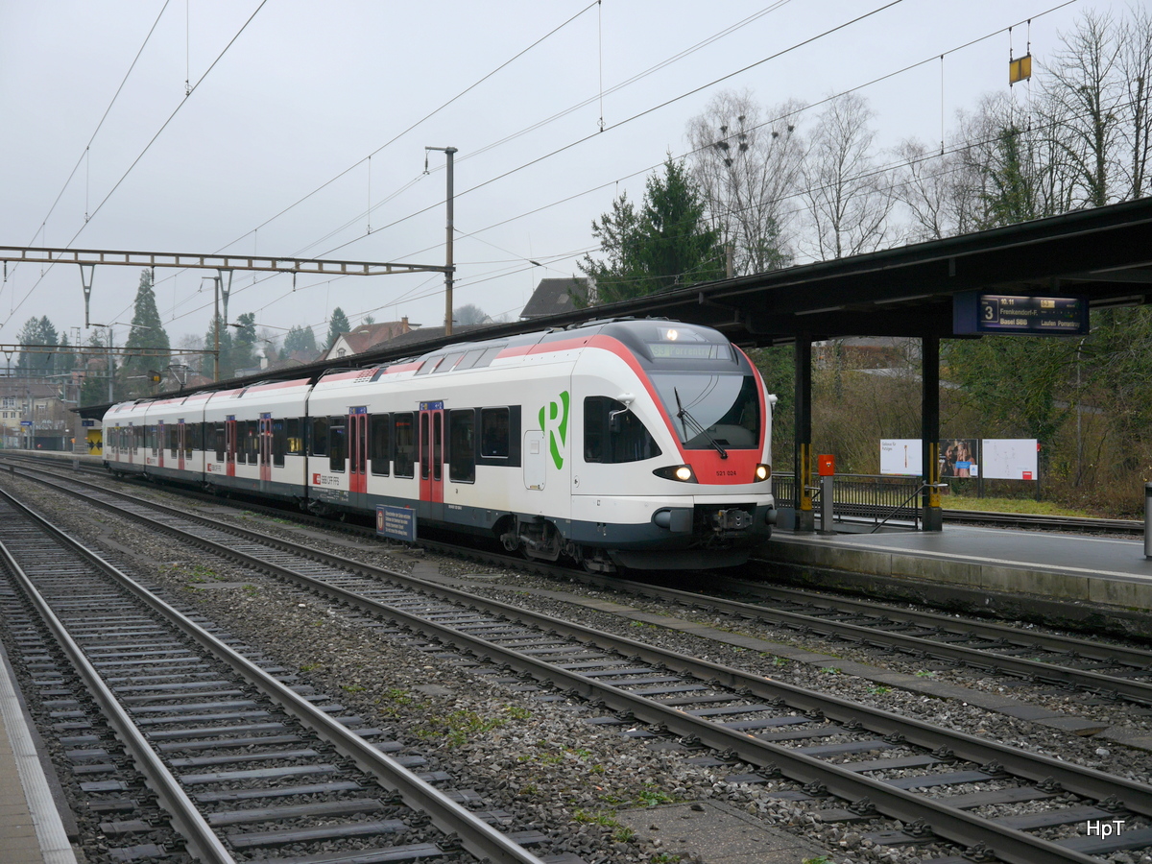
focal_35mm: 48
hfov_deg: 39.7
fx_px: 1597
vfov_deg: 30.3
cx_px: 576
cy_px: 432
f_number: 4.5
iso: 160
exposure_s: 1/60
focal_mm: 24
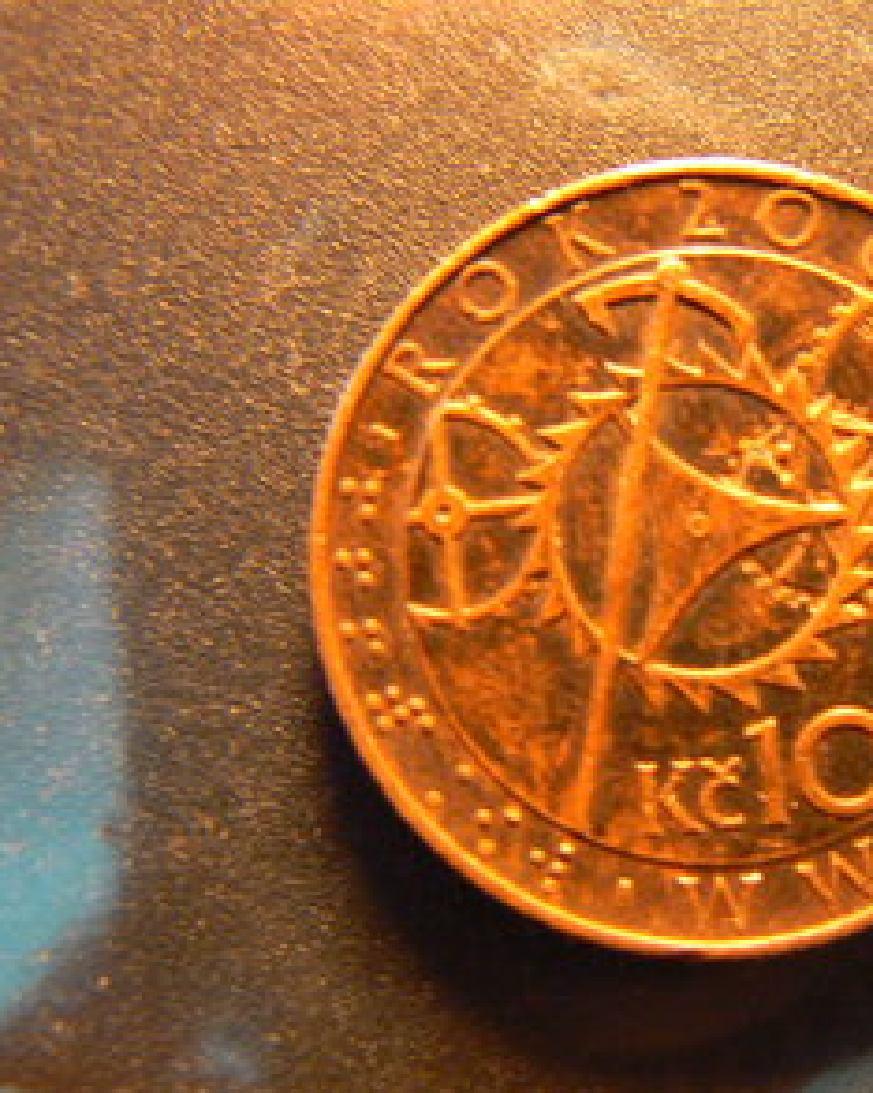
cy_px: 541
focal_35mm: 48
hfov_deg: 30.4
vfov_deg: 38.8
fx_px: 1552
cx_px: 739
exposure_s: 1/10
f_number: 2.8
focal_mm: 6
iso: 200
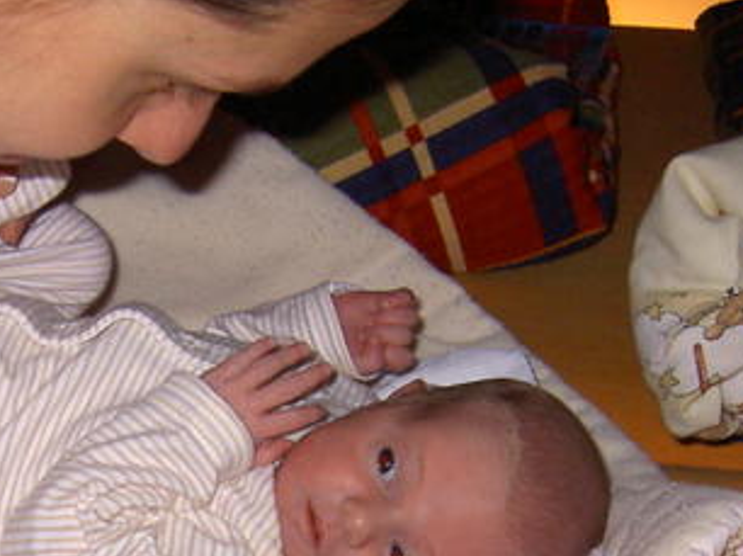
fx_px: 1909
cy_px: 568
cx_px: 233
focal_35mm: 89
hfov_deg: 21.9
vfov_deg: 16.2
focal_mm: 5.6
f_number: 2.8
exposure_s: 1/60
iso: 200
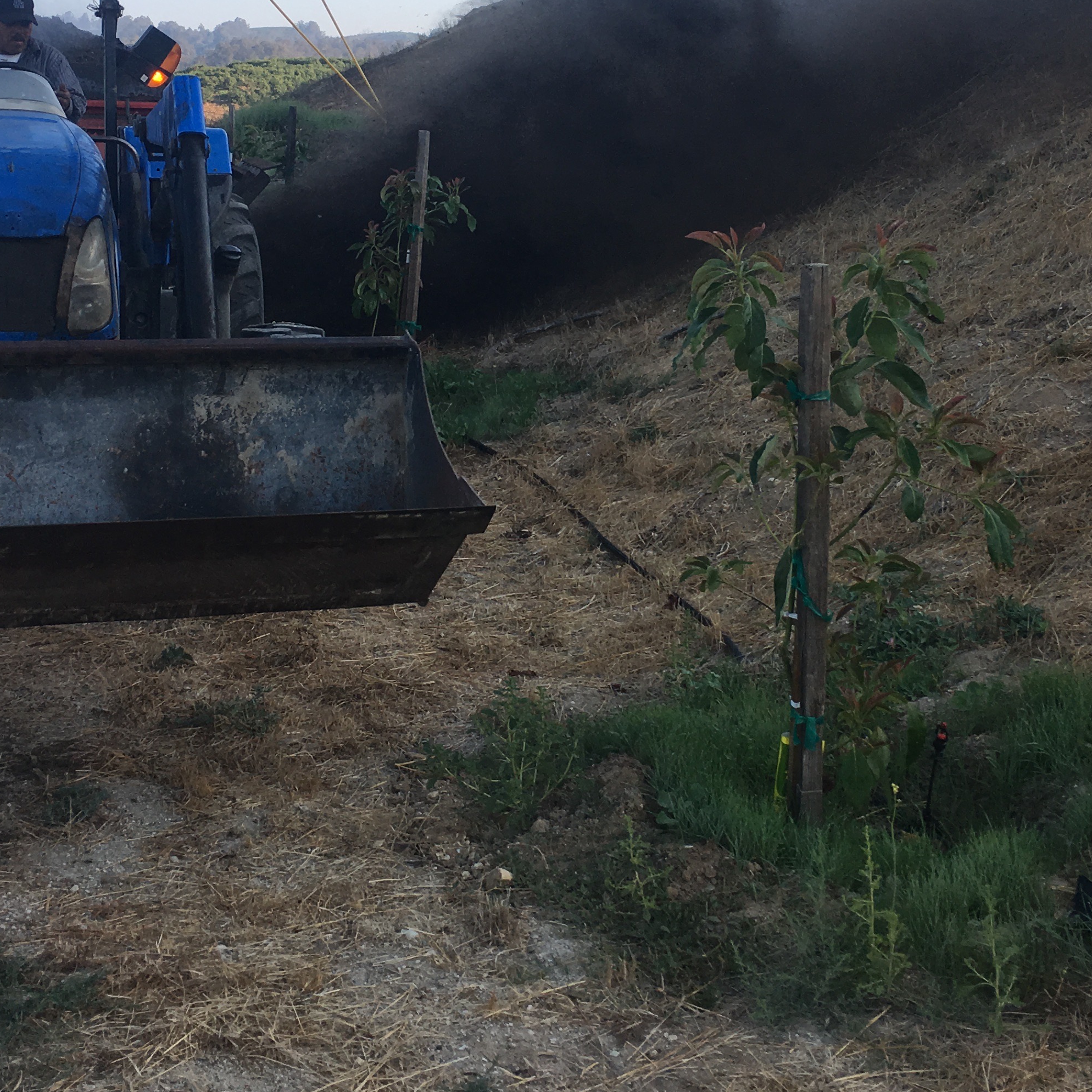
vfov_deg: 32.5
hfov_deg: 32.8
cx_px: 574
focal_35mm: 52
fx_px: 1856
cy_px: 354
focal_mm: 4.15
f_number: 2.2
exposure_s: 1/578
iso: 25
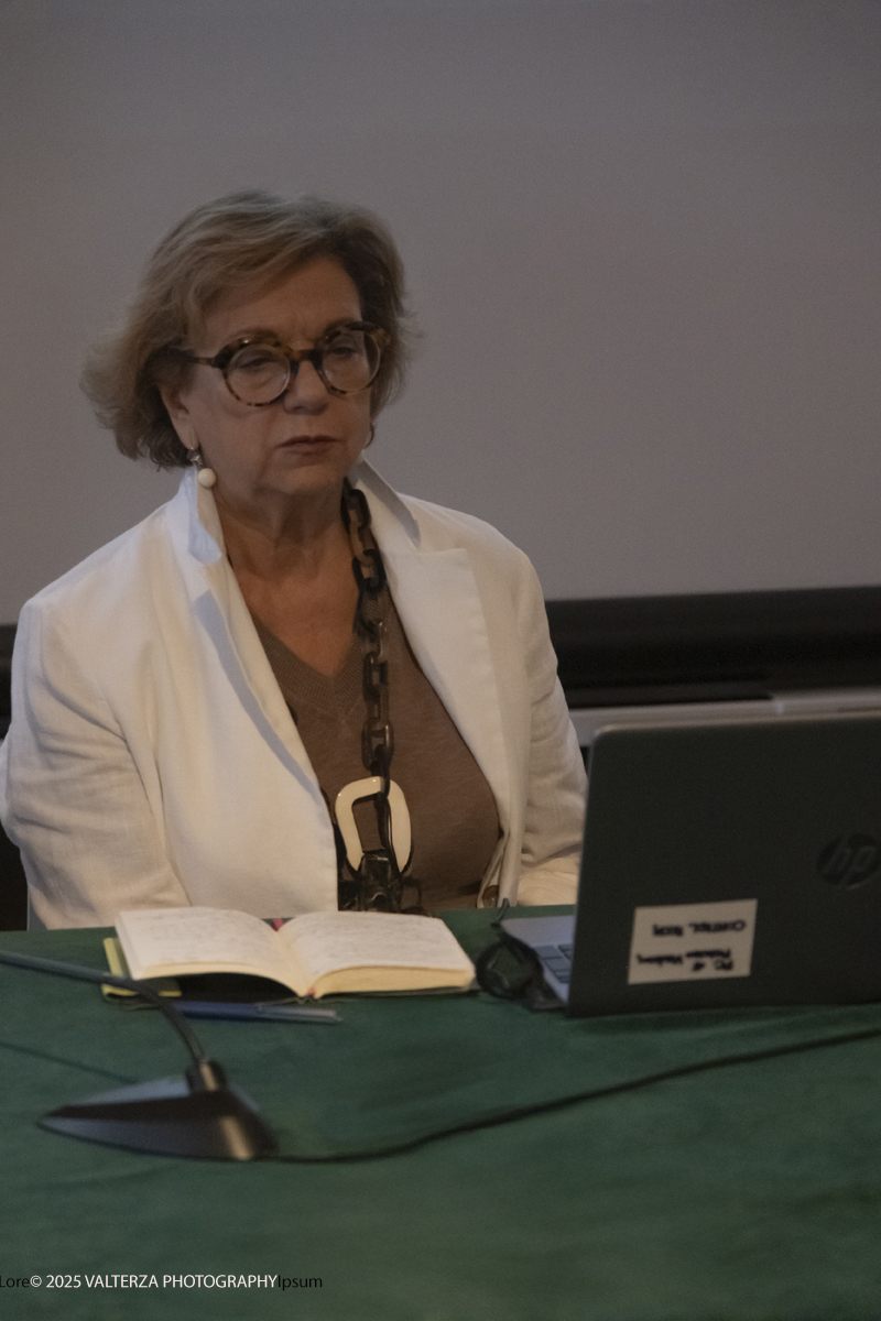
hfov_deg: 11.4
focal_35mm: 120
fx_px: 4405
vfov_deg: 17.1
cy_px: 660
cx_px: 440
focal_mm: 80
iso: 6400
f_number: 4
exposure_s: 1/125
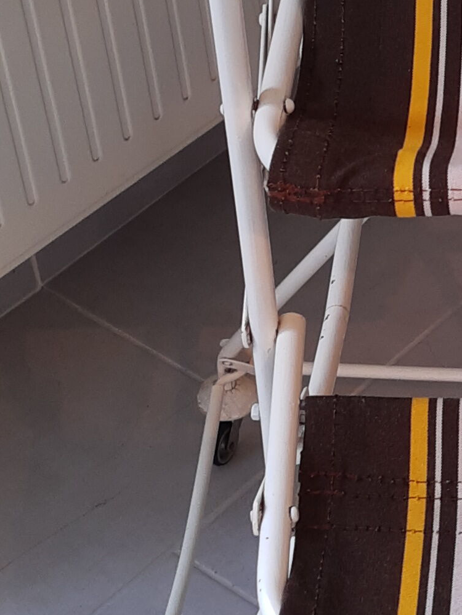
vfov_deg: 18.8
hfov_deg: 13.8
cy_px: 145
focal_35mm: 104
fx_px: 1851
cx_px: 548
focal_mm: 4.75
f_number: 1.7
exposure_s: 1/33
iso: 47
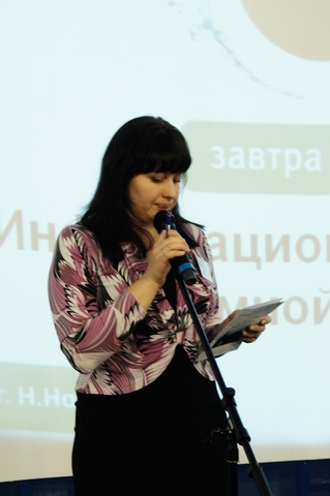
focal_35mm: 82
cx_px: 165
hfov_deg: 16.5
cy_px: 248
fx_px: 1137
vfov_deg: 24.6
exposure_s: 1/13
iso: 1600
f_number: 7.1
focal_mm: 55
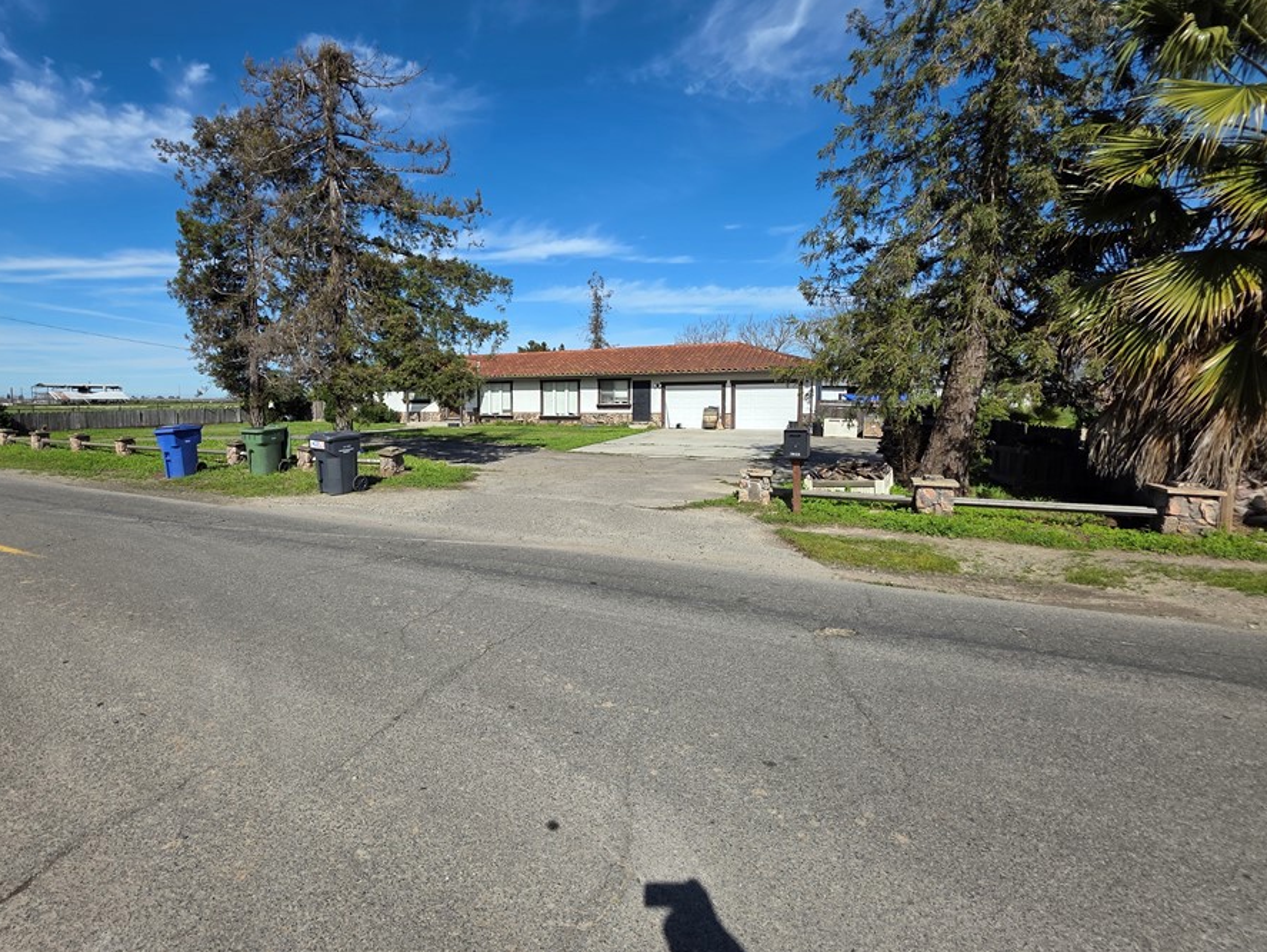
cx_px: 541
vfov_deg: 81.7
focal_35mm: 15
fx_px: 549
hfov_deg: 97.5
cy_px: 446
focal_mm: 2.2
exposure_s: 1/2985
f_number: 1.9
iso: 40
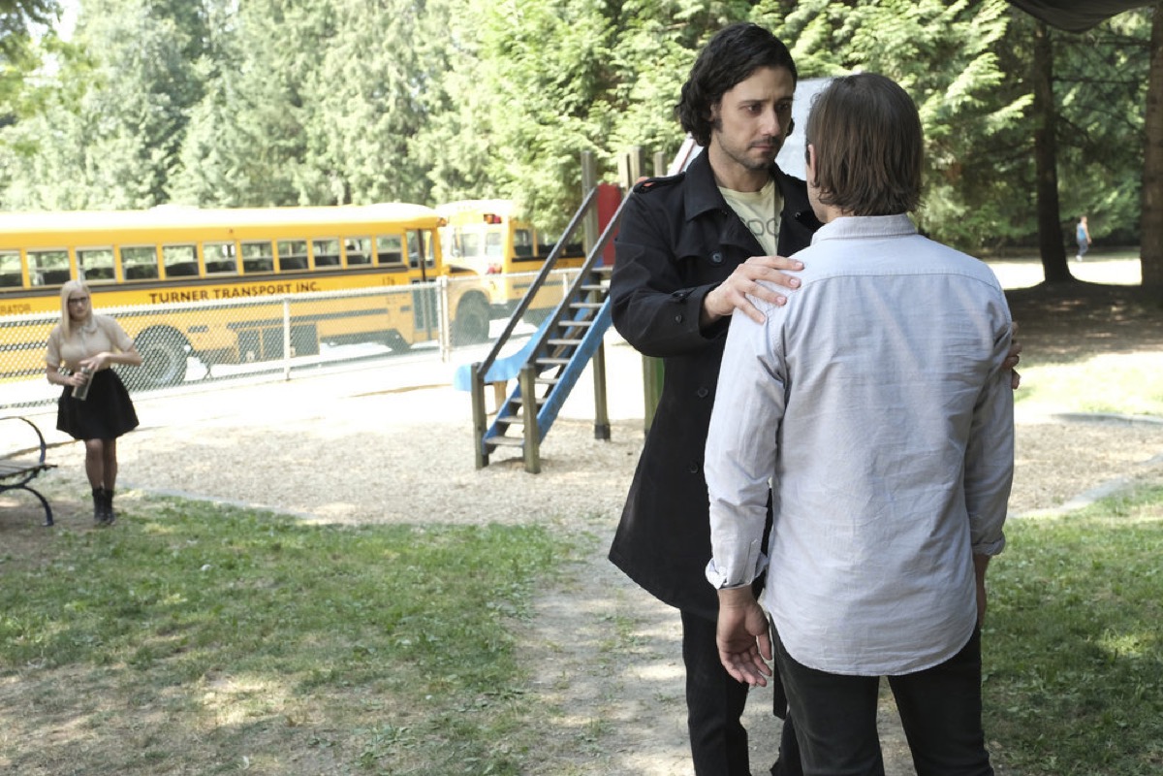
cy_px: 388
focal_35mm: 40
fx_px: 1292
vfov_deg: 33.4
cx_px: 582
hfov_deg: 48.5
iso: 1250
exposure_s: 1/500
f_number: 4.5
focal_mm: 26.6
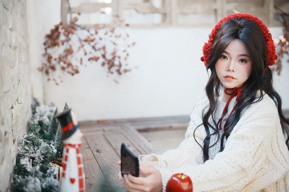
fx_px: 401
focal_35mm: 50
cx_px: 144
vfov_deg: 27.0
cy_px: 96
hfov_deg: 39.6
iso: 160
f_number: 2
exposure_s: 1/320
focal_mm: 50
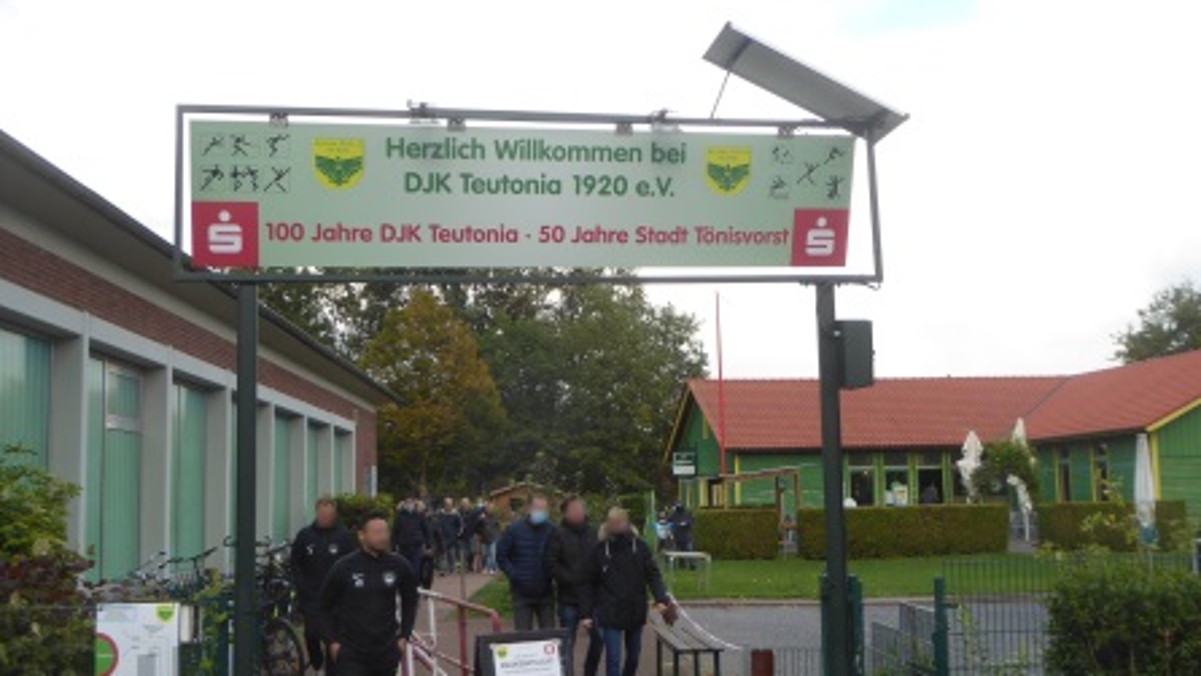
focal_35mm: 44
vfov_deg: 27.1
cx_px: 603
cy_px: 353
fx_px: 1401
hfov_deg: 46.4
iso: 80
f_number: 3.8
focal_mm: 7.2
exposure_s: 1/125
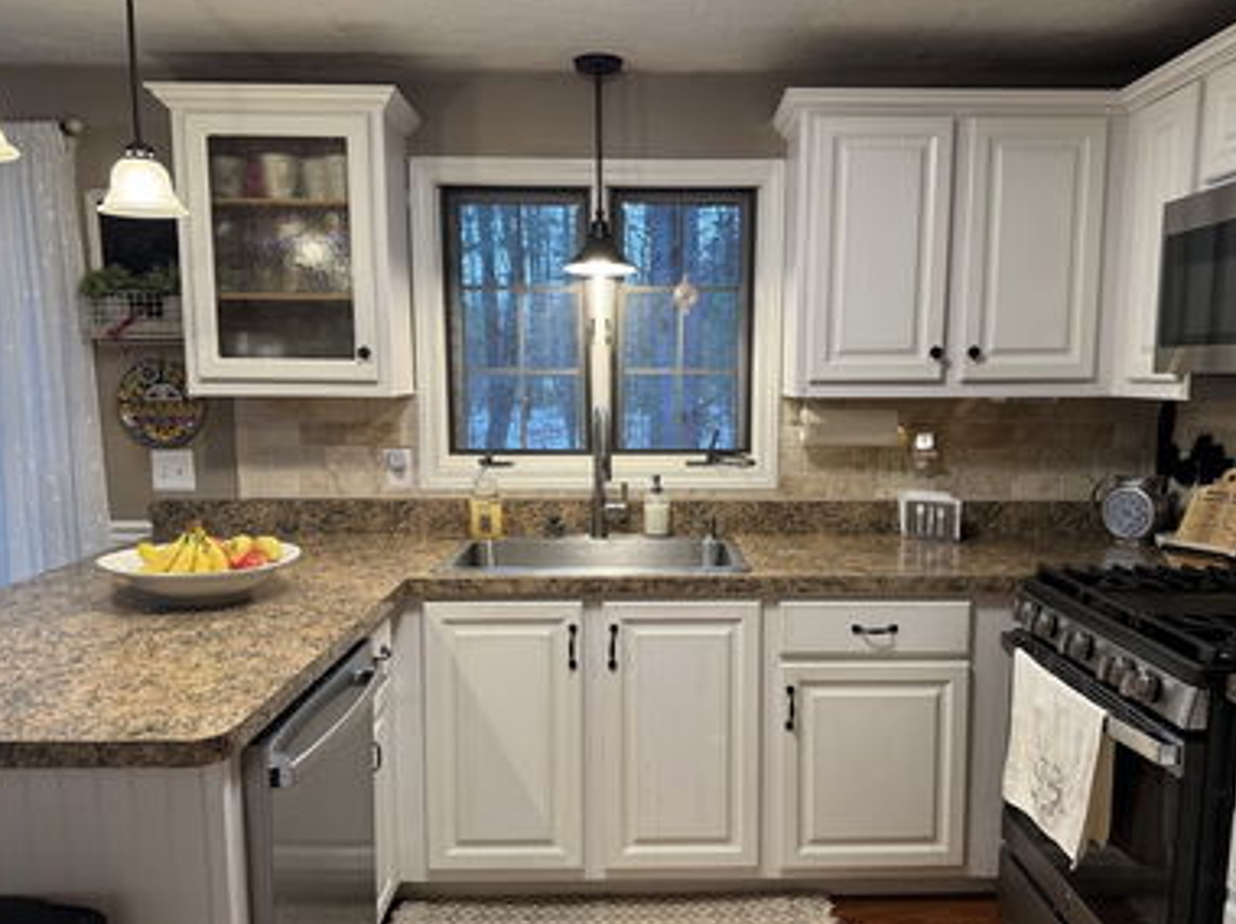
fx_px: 963
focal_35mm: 27
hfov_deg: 65.3
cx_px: 655
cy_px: 501
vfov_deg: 51.2
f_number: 1.78
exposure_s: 1/60
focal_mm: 6.76
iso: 160
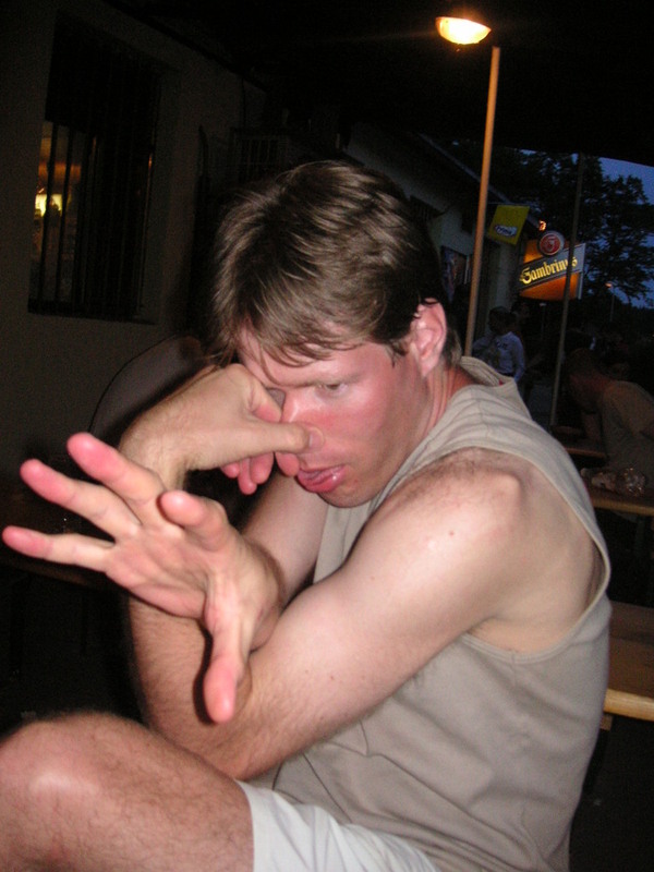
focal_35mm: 37
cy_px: 436
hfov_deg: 38.7
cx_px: 327
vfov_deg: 50.1
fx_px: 932
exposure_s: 1/45
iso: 160
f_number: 2.8
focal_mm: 6.1
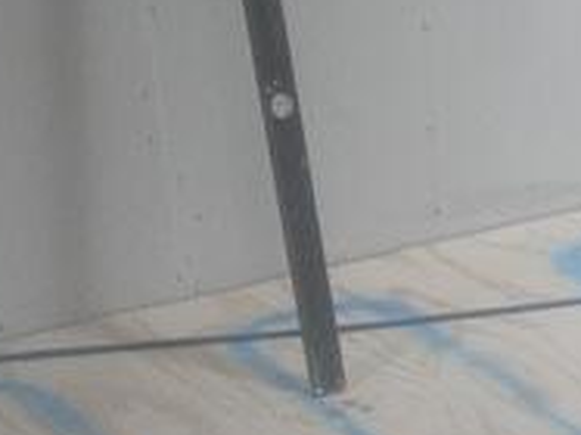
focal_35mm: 142
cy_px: 876
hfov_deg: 13.7
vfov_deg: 9.7
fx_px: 2382
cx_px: 600
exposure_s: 1/50
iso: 640
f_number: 1.8
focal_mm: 5.4
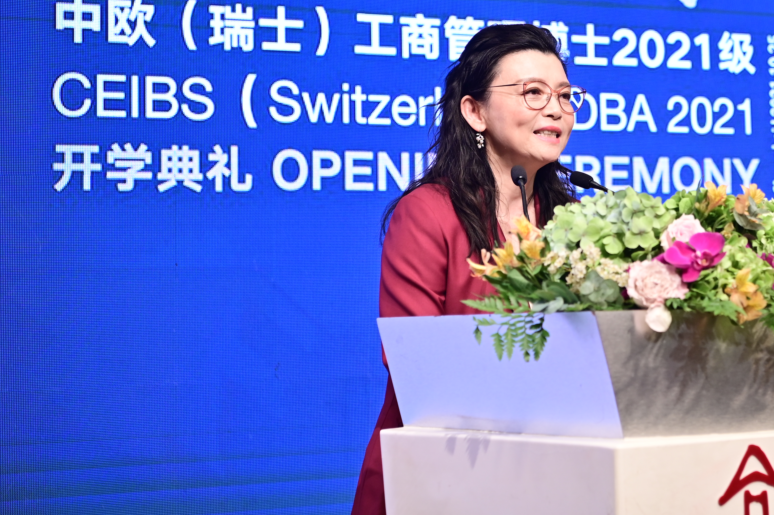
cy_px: 95
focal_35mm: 88
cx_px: 640
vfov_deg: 15.4
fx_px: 1891
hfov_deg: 22.8
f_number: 3.5
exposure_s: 1/160
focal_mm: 52
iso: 640
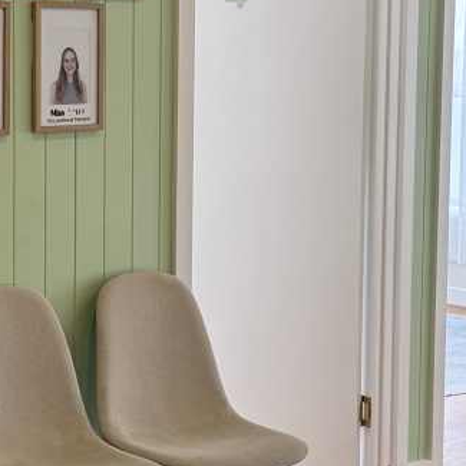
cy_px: 192
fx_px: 1493
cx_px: 183
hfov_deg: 17.7
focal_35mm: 98
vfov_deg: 17.7
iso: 125
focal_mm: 6.76
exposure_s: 1/229
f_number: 1.78
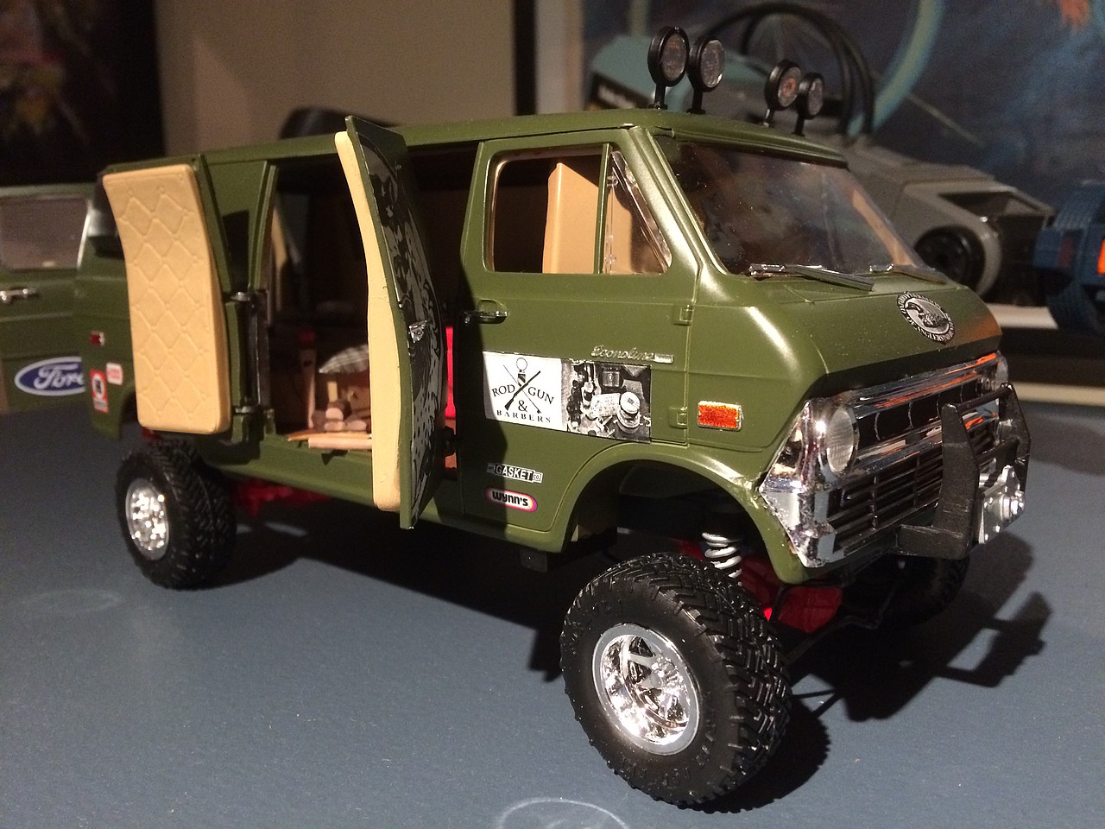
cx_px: 552
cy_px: 414
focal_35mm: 29
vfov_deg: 48.2
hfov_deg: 61.7
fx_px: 926
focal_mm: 4.15
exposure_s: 1/30
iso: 320
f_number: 2.2
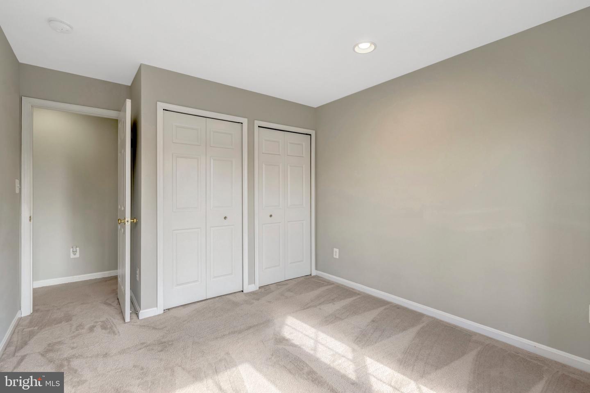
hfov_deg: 96.8
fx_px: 262
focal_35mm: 16
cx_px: 295
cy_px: 196
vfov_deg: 73.7
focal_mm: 16
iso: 1250
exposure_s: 1/30
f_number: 8
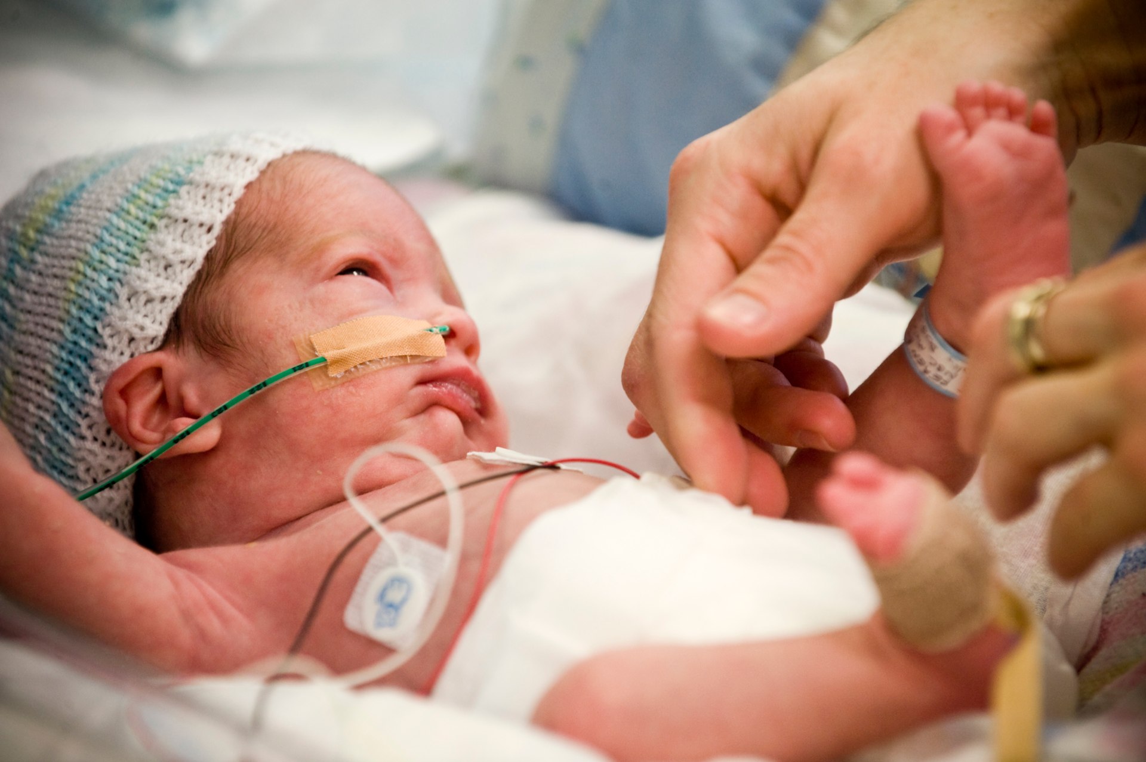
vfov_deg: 6.9
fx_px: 6362
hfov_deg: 10.3
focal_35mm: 200
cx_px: 573
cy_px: 381
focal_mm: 200
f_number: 4.5
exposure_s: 1/200
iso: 3200
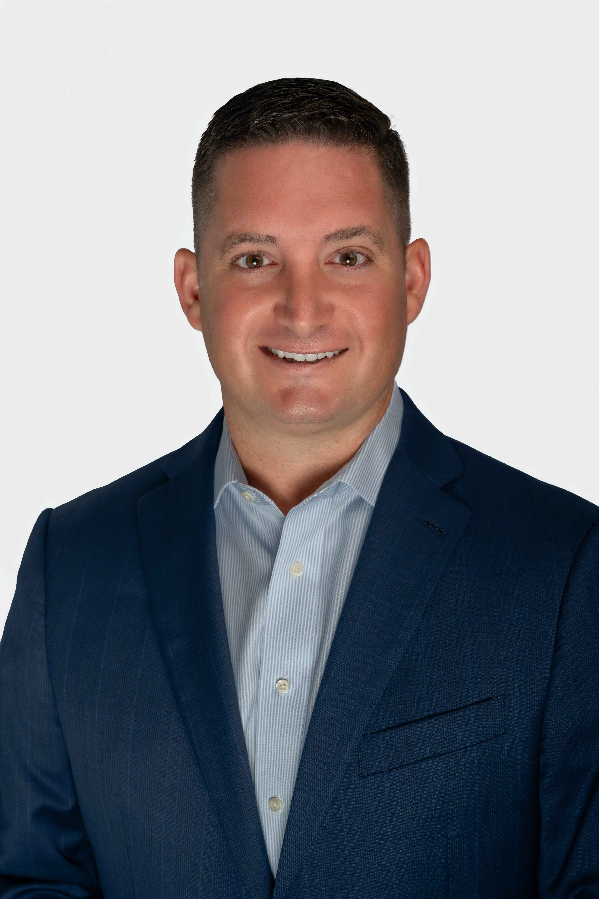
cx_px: 300
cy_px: 450
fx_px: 2121
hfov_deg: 16.1
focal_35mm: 85
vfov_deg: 23.9
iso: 100
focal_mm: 85
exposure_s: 1/500
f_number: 8
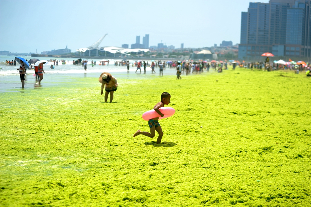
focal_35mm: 80
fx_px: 691
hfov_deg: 25.4
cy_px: 104
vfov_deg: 17.0
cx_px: 156
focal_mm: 80
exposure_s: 1/1250
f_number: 4
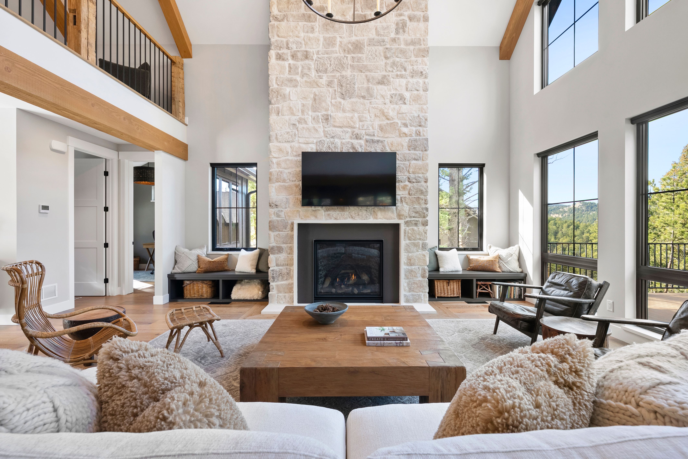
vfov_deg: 77.4
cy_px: 230
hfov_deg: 100.4
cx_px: 344
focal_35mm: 15
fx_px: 287
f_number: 9
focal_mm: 15
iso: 500
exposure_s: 1/13
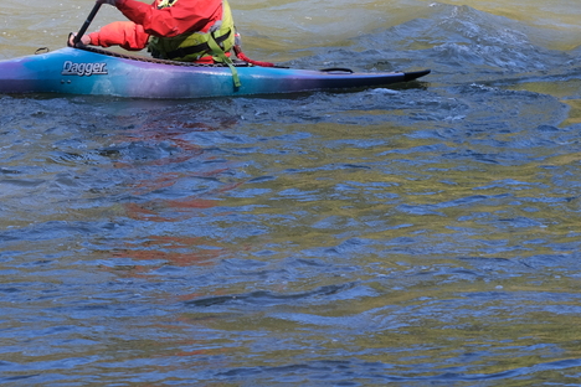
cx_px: 130
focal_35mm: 231
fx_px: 3728
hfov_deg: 8.9
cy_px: 26
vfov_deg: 5.9
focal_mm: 80
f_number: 7.1
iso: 250
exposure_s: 1/125
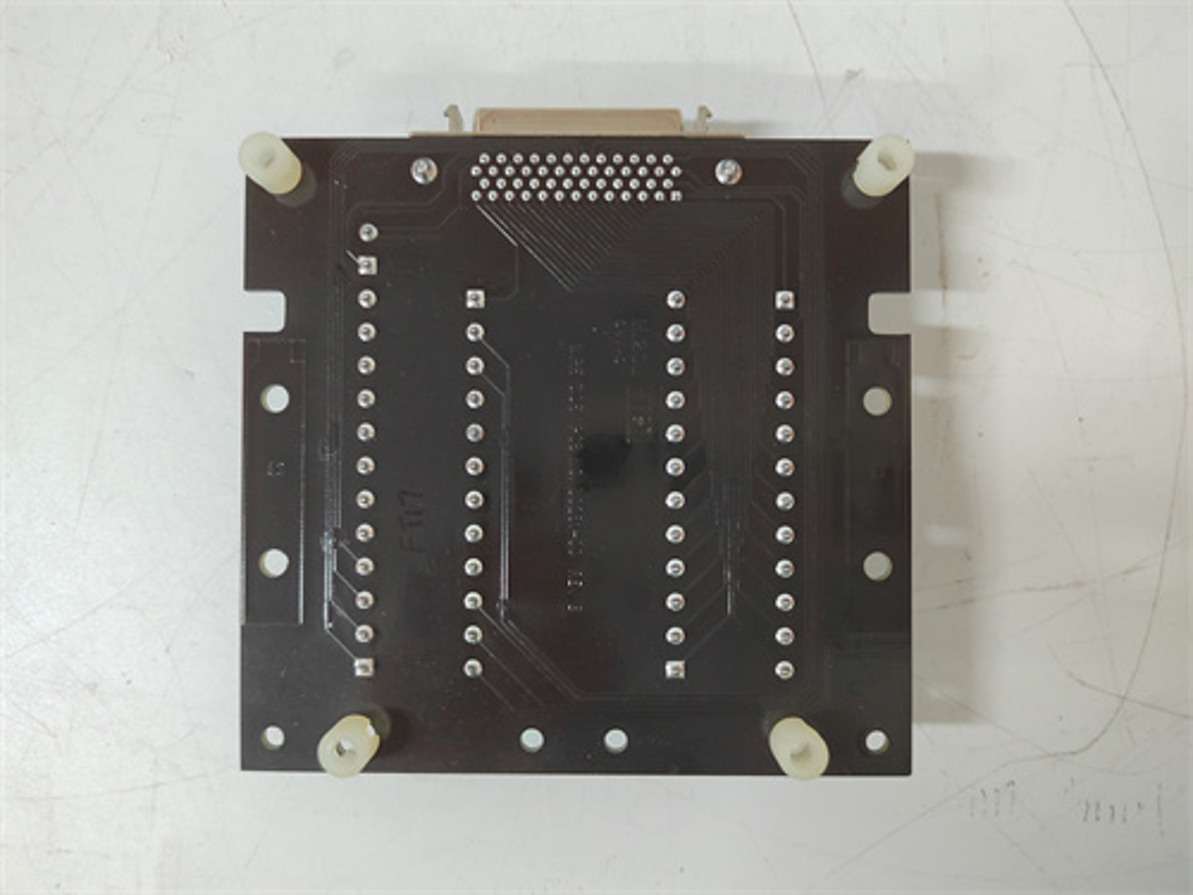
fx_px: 793
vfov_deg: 58.9
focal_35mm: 23
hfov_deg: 73.9
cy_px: 448
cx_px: 596
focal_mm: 5.52
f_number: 1.9
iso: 1622
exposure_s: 1/50
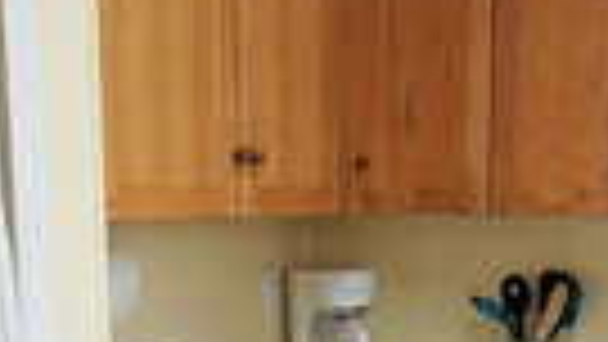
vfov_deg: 12.8
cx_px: 405
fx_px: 1435
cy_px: 544
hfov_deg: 23.8
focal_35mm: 89
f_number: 4
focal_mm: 10
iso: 250
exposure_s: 1/60
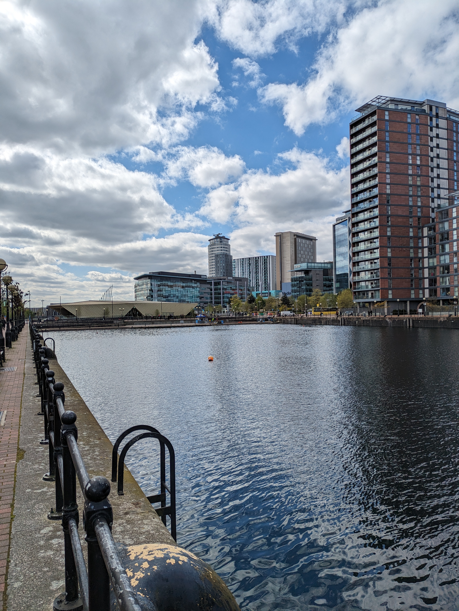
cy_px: 306
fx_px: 442
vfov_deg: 69.4
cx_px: 230
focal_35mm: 25
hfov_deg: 54.9
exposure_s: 1/3745
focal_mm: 5.43
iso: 46
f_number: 1.89
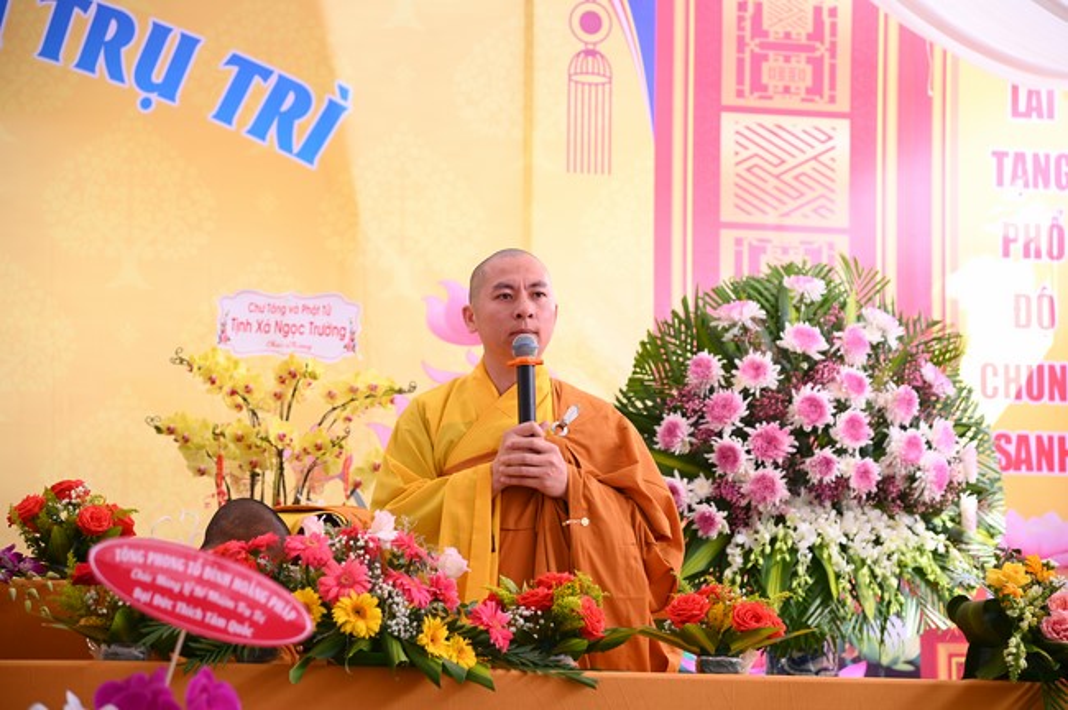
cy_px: 355
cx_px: 534
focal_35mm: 120
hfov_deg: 17.1
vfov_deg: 11.4
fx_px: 3556
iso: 400
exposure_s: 1/160
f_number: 4.5
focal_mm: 120
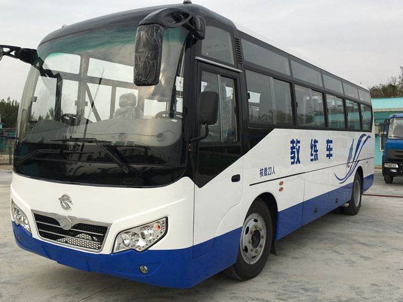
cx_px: 173
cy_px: 140
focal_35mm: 34
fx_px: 396
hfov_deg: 53.7
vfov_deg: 41.8
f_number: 2.2
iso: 25
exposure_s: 1/1183
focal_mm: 4.15
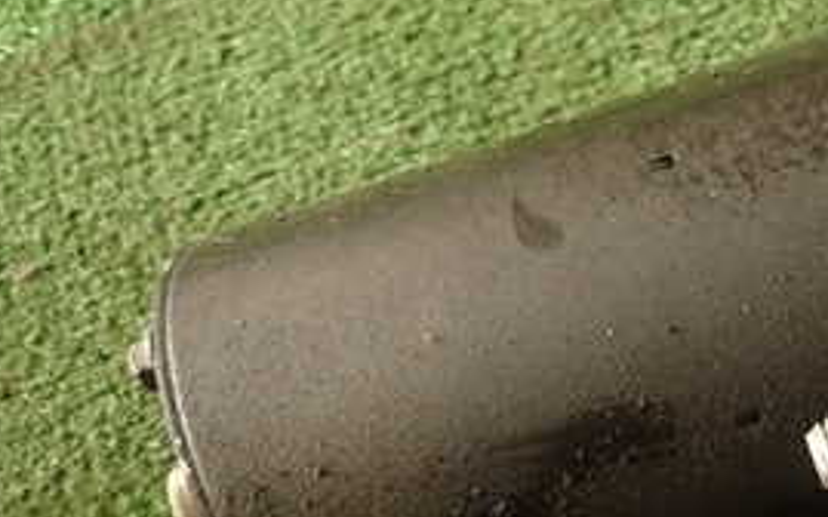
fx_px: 1331
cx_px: 874
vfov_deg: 21.6
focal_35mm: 59
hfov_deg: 31.3
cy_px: 446
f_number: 2
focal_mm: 4.5
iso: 160
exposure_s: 1/60
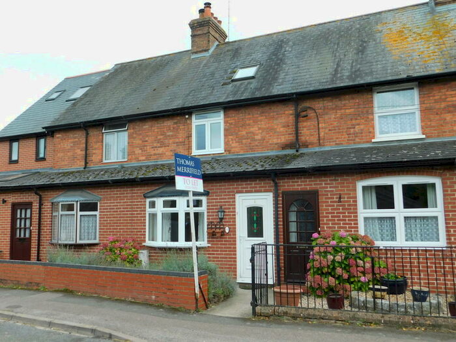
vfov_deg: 46.8
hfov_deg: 60.0
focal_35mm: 30
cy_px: 171
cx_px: 228
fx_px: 395
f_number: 3.2
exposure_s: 1/160
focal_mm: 5.3
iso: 125
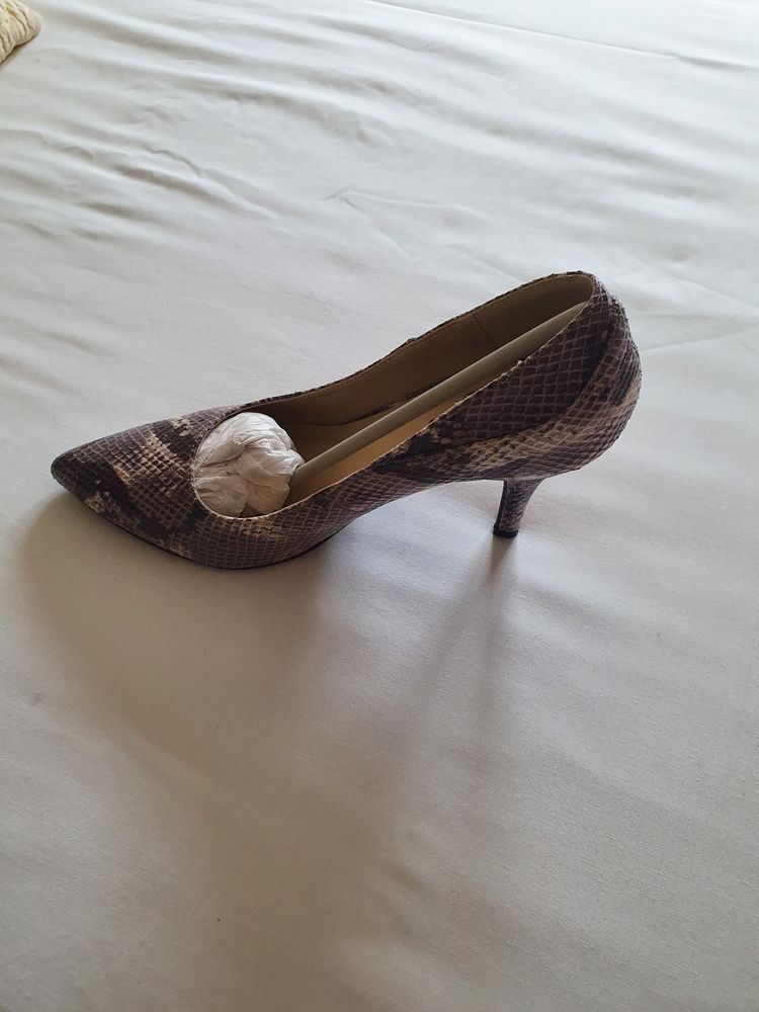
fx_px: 760
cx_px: 380
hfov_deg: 53.1
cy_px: 506
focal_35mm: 26
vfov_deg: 67.3
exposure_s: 1/50
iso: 320
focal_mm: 4.32
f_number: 2.4
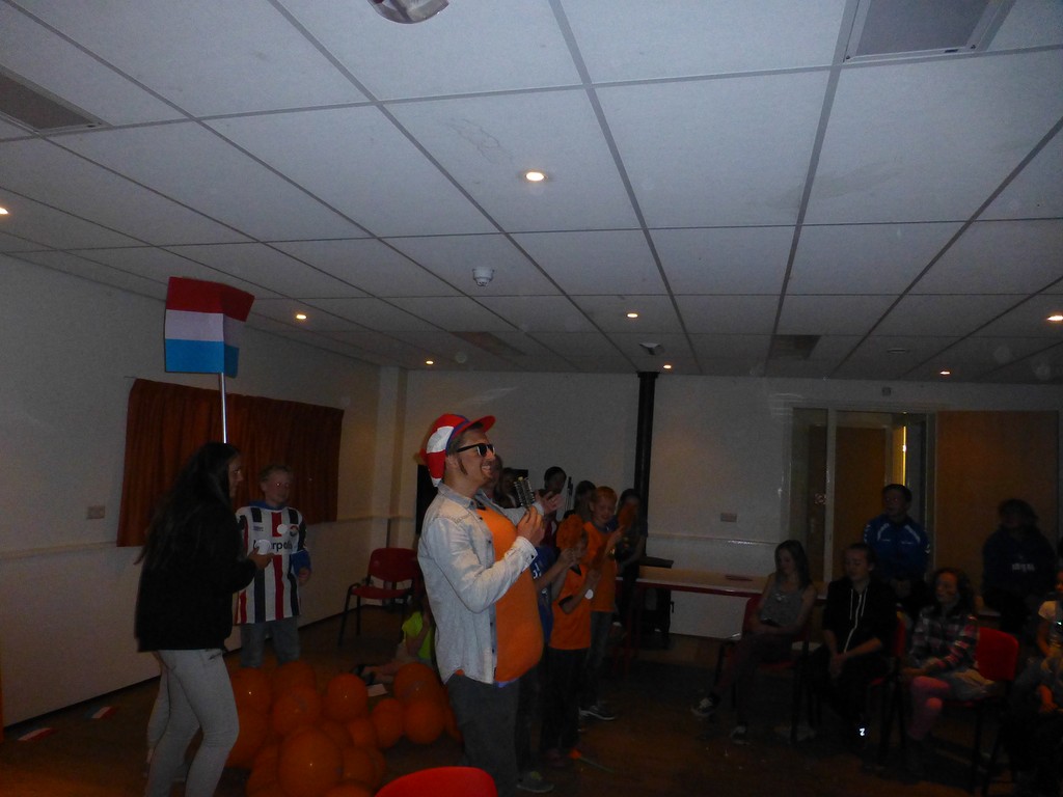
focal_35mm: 24
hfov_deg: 71.6
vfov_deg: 56.8
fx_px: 737
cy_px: 398
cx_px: 532
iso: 800
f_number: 3.3
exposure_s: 1/60
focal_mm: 4.3
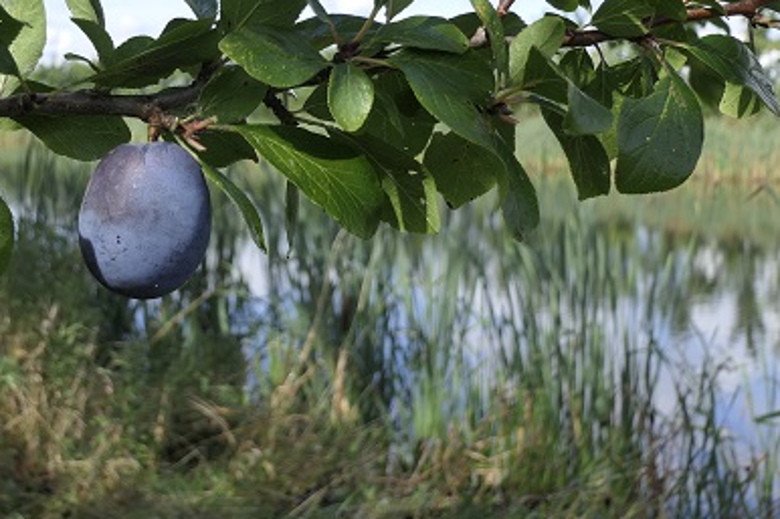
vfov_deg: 23.3
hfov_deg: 33.9
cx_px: 216
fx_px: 1256
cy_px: 188
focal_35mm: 58
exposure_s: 1/500
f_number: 4
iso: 125
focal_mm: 13
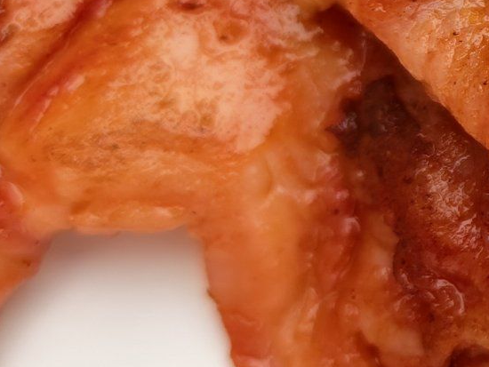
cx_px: 999
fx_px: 1894
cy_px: -10
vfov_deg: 11.0
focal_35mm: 134
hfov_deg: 12.7
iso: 500
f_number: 2
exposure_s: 1/5000
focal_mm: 8.5
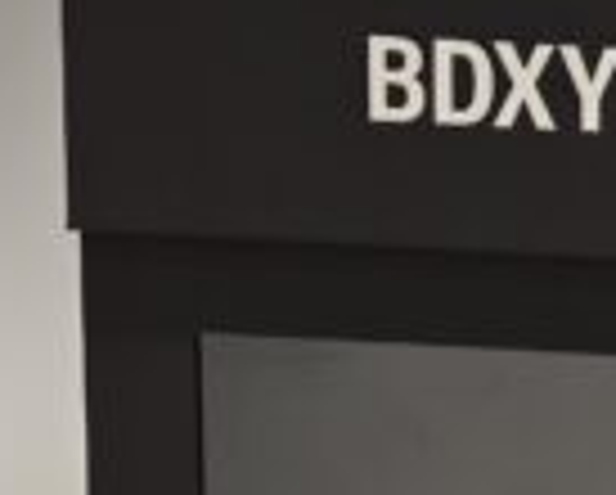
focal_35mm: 342
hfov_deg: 5.6
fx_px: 6244
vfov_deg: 4.5
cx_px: 517
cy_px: 423
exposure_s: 1/100
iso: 200
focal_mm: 10.1
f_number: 2
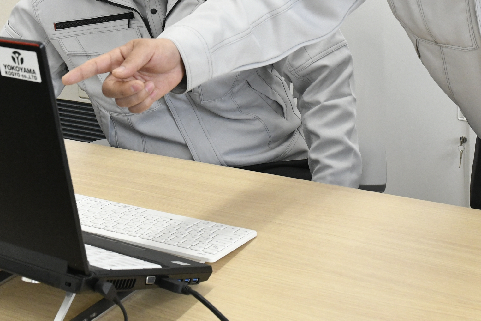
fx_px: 868
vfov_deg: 19.9
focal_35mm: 65
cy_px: -38
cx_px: 244
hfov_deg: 31.0
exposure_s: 1/160
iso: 2000
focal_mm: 24
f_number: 6.3
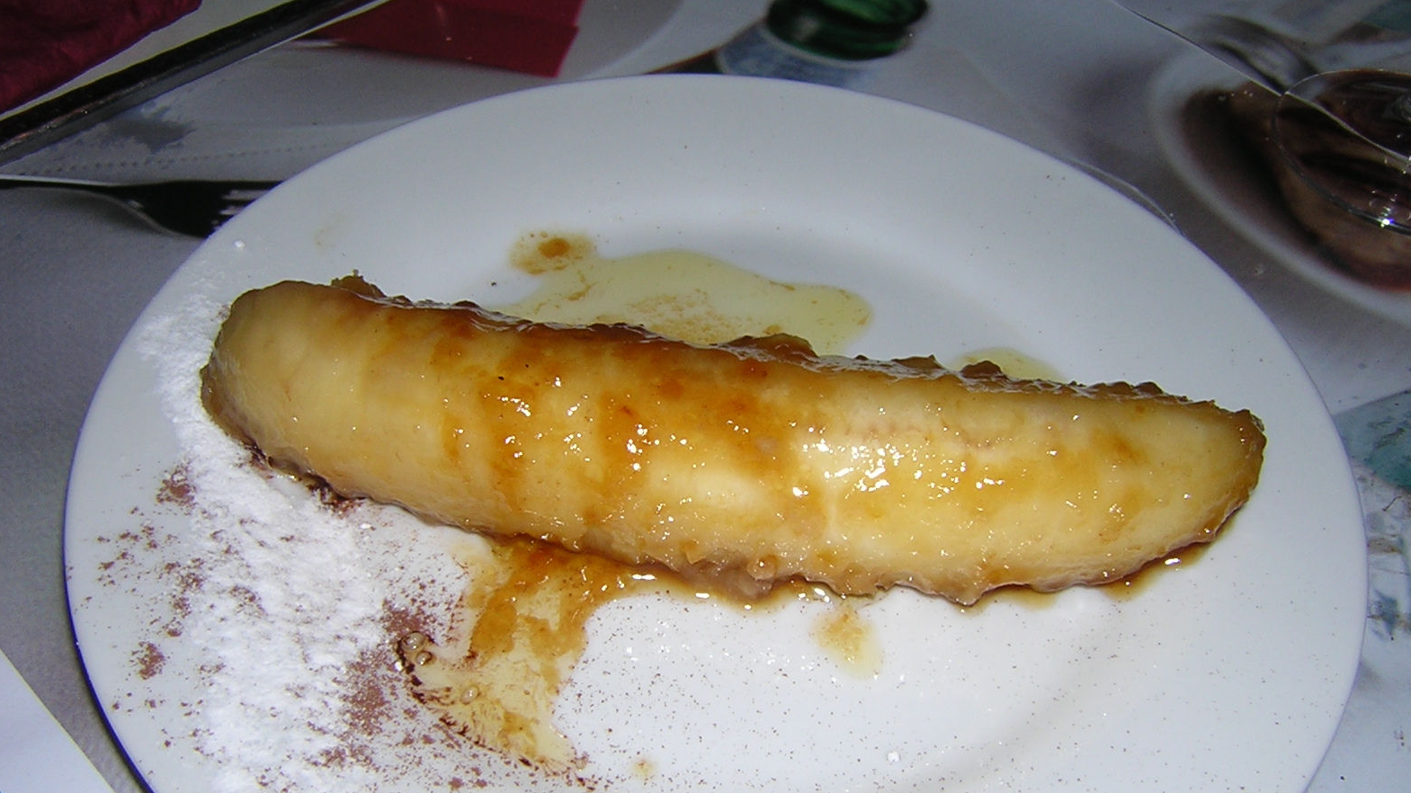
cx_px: 714
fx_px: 1496
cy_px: 402
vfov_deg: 29.7
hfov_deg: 50.5
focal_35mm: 40
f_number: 5.2
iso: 100
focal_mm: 4.7
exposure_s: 1/60.1
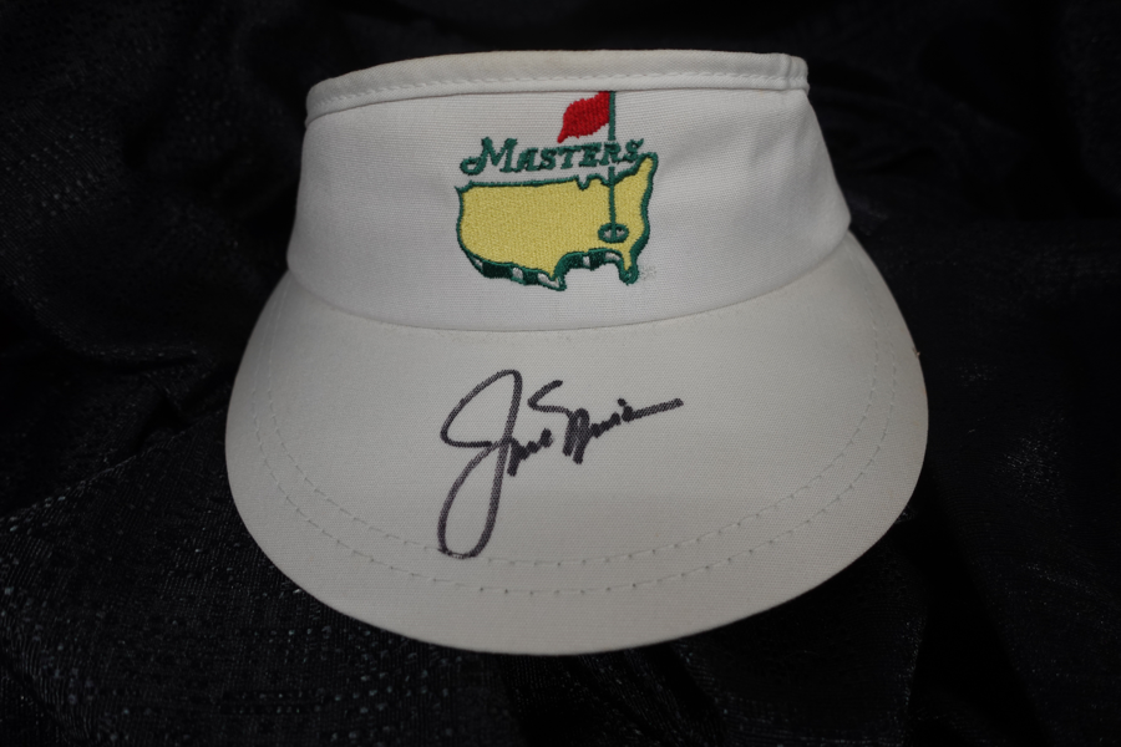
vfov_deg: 53.1
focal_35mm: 24
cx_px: 560
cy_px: 374
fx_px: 747
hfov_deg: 73.7
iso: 125
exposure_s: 1/30
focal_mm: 9.4
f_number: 2.8
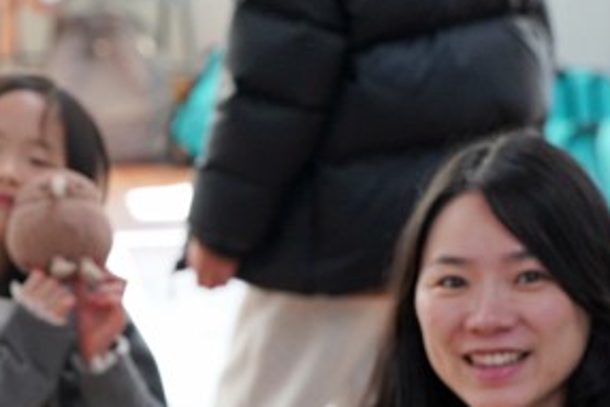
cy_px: 590
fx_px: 3729
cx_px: 11
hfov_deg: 9.3
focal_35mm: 220
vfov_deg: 6.2
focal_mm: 70
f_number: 4
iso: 1000
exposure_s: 1/160
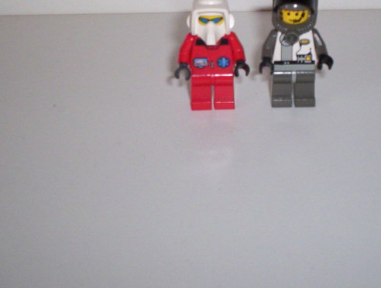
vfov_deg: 23.1
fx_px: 695
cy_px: 57
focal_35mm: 63
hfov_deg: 30.5
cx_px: 237
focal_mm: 4.99
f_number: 4.5
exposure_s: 1/60
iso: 140
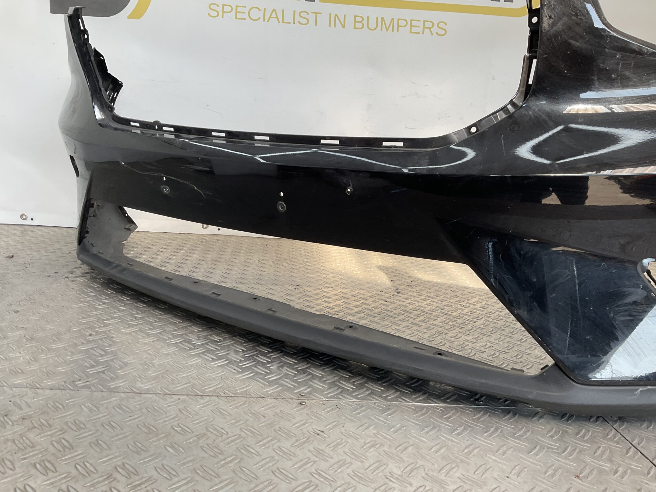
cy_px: 246
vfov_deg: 48.2
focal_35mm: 29
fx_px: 550
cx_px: 328
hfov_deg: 61.7
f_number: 1.8
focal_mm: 3
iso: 16
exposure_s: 1/129
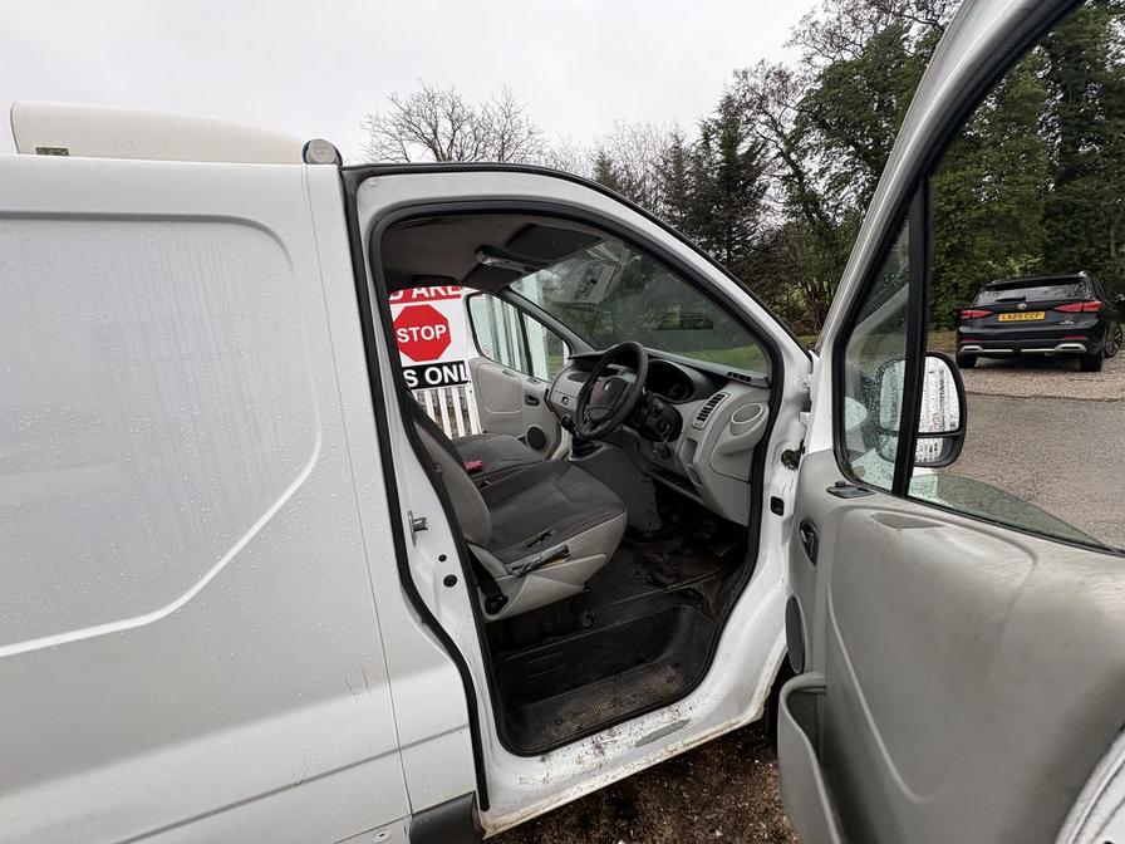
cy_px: 422
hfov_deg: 102.1
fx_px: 455
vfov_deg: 85.7
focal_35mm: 14
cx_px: 562
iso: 80
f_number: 2.2
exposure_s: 1/99
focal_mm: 2.22
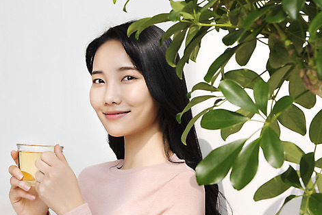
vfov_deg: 17.3
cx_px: 128
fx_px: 707
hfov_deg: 25.6
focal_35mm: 79
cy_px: 85
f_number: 11
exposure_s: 1/125
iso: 400
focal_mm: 62
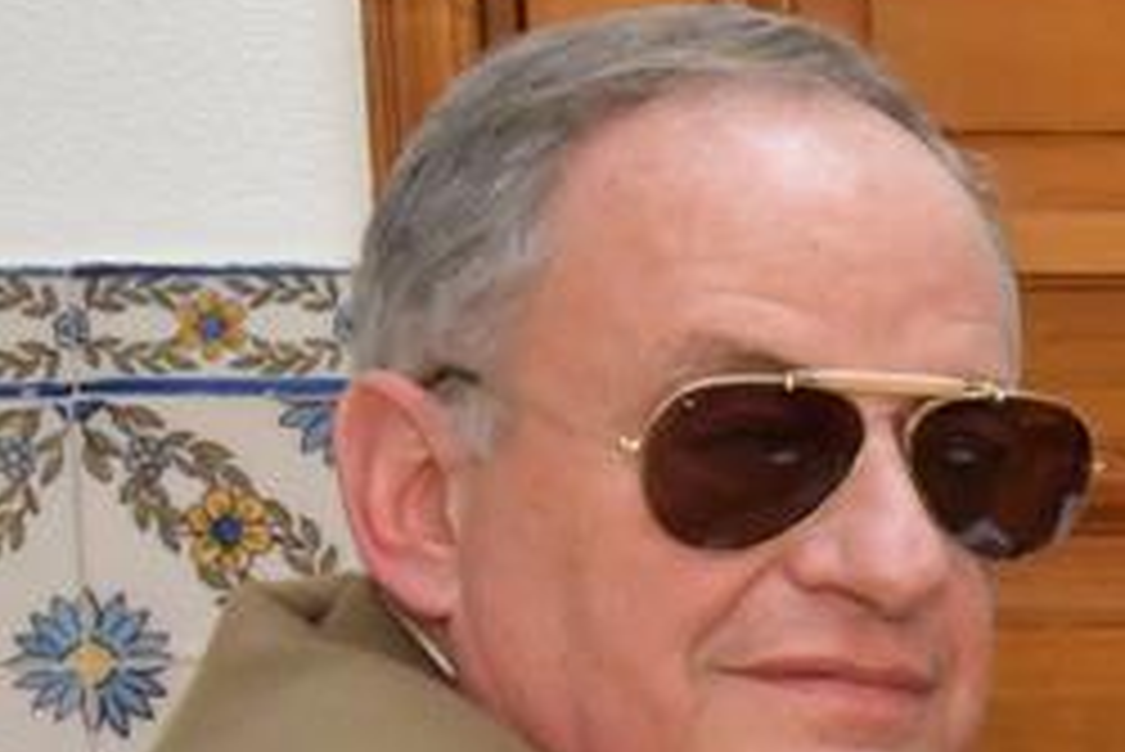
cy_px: 851
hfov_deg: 7.9
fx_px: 7285
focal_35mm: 233
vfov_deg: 5.9
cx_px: 3060
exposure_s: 1/125
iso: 3200
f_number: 9
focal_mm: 24
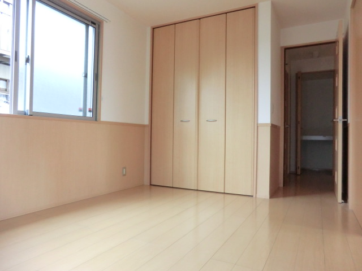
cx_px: 181
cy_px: 136
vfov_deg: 56.8
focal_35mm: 24
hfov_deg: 71.6
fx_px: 251
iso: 400
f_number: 3.2
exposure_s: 1/50
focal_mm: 4.3
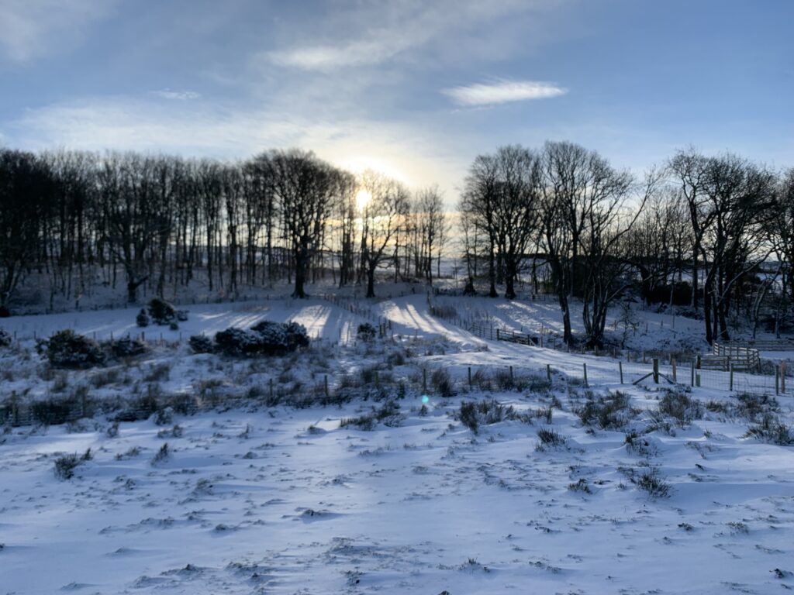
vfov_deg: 53.1
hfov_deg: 67.3
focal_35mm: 26
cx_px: 397
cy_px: 298
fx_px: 596
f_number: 1.8
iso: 25
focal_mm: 4.25
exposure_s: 1/3289
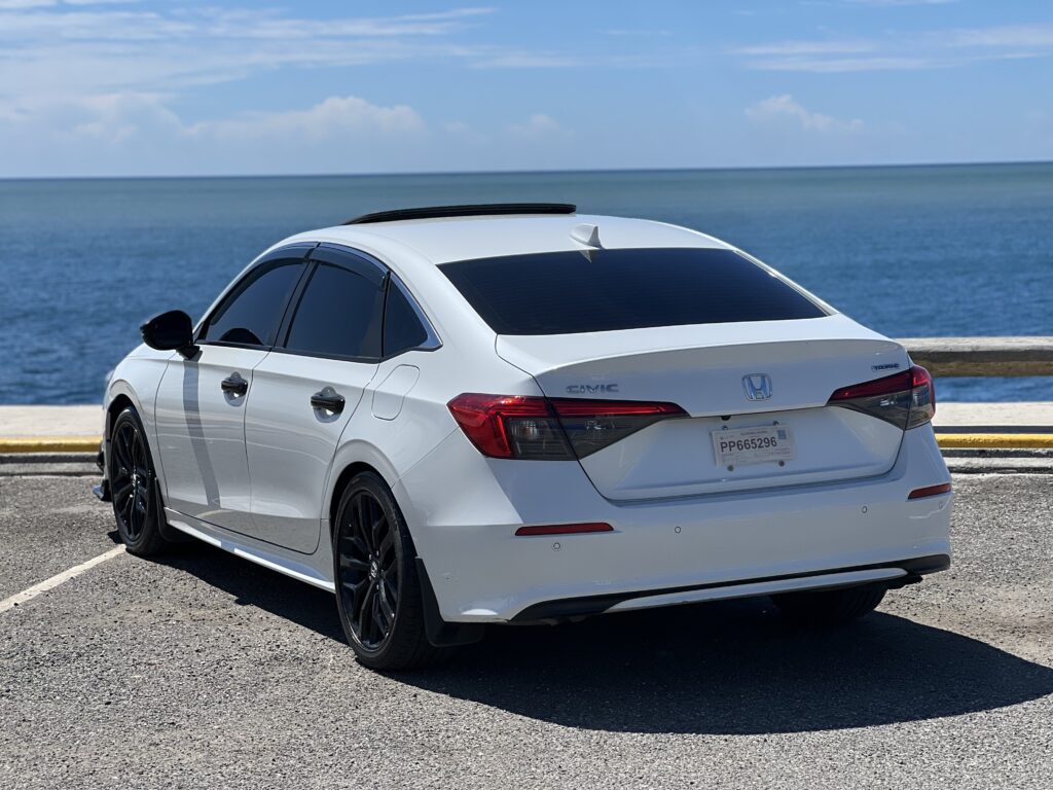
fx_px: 2342
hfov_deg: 25.3
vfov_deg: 19.1
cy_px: 395
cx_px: 526
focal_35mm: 77
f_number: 2.8
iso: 32
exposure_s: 1/1096
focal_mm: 9
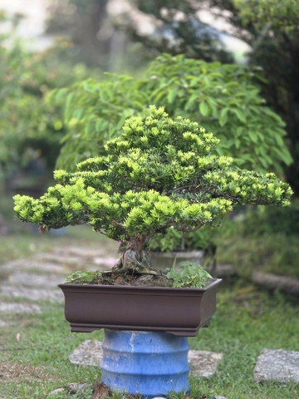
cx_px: 150
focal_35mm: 115
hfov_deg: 12.9
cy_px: 200
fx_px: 1324
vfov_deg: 17.1
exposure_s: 1/33.4
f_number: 3.4
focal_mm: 18.6
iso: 320
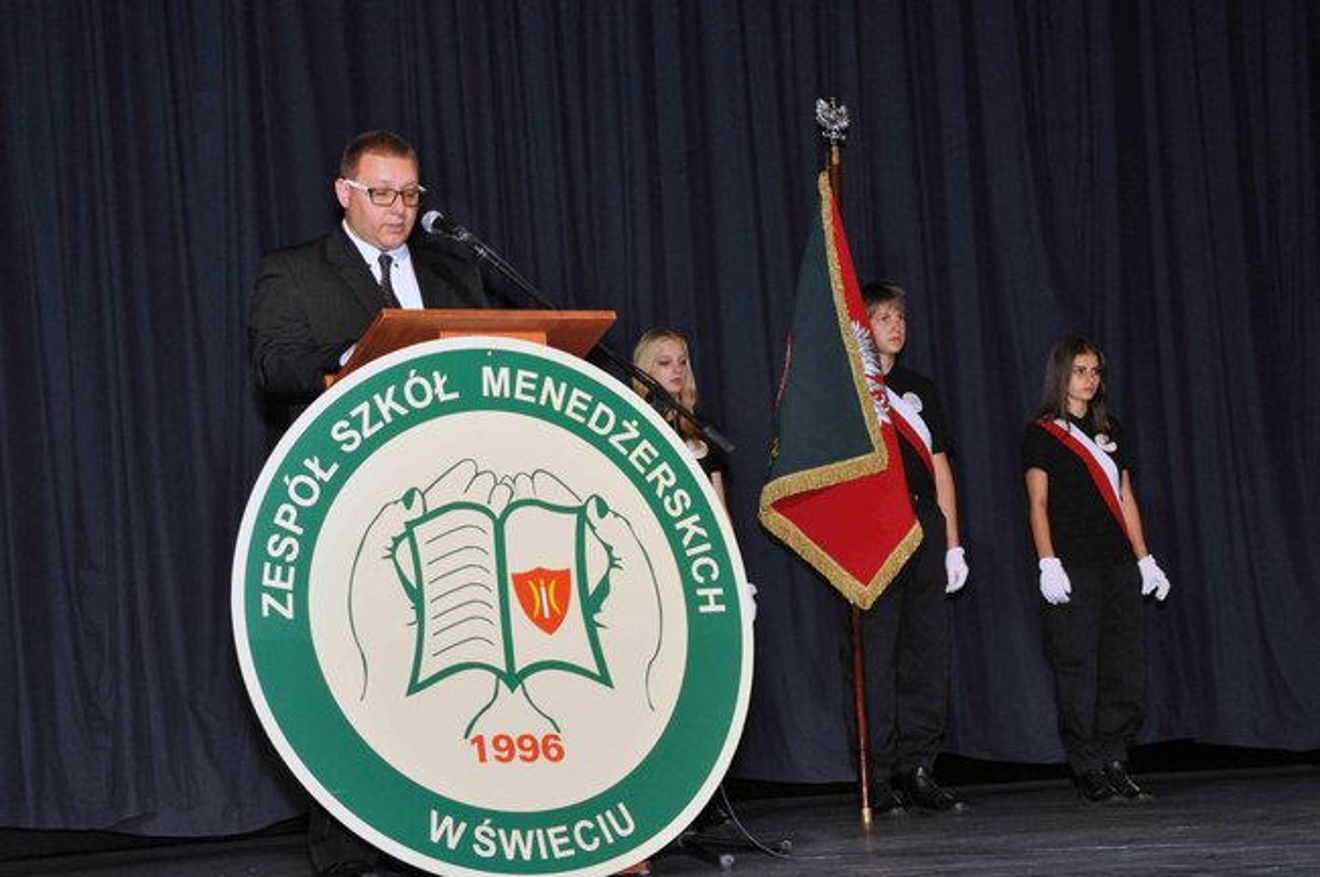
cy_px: 438
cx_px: 660
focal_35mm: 78
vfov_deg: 17.5
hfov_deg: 26.0
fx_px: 2857
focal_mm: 52
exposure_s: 1/60
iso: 1600
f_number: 11
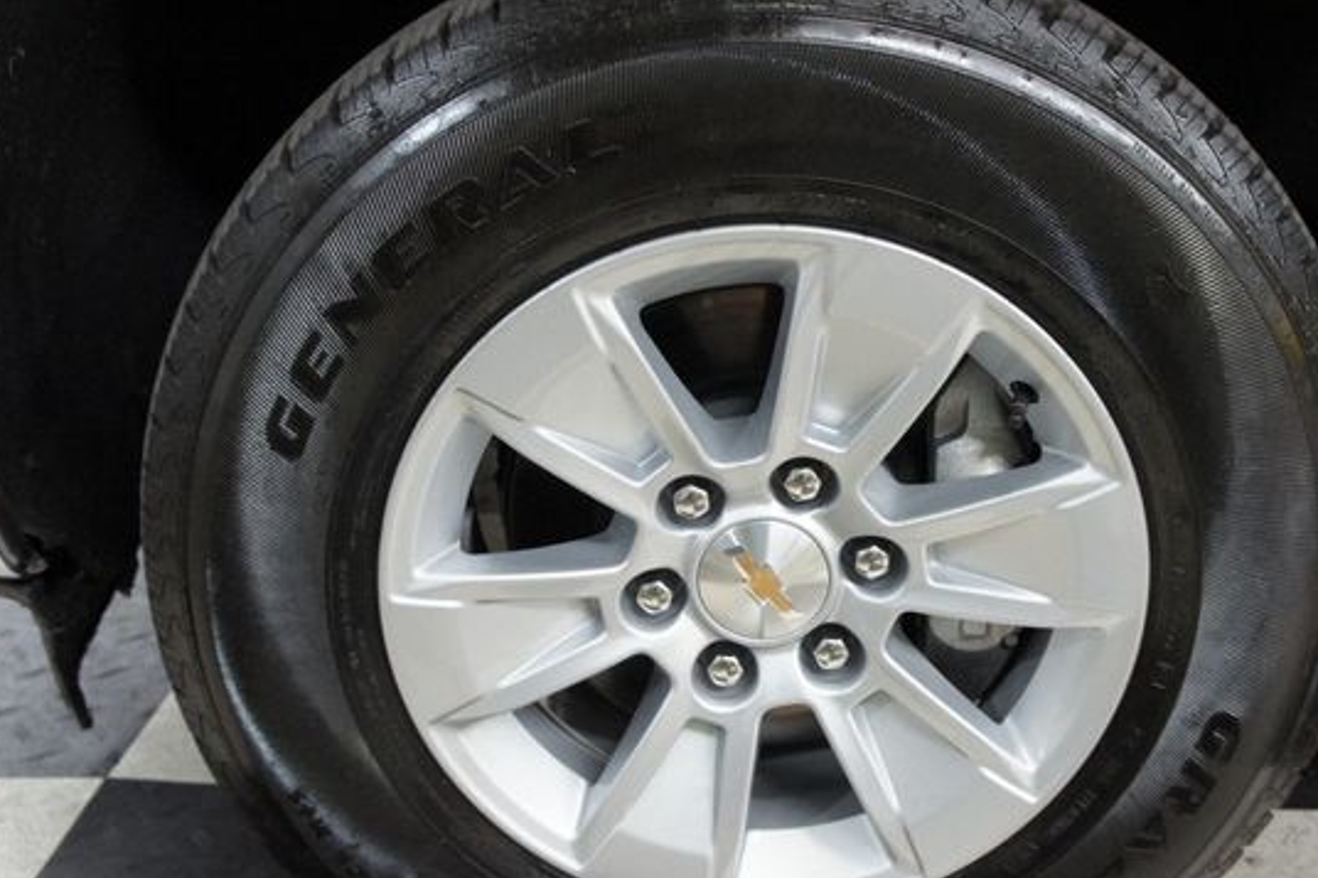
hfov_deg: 51.0
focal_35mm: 38
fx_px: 1376
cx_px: 752
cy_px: 465
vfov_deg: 35.4
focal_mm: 21
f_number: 4
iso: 1600
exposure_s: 1/40
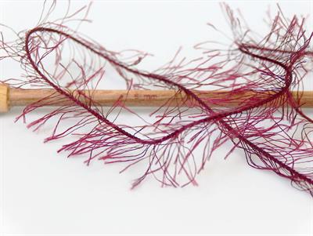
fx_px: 760
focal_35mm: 84
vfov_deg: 17.6
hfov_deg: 23.3
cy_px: 118
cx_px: 156
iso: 200
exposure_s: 1/21.7
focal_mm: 17.25
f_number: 2.9
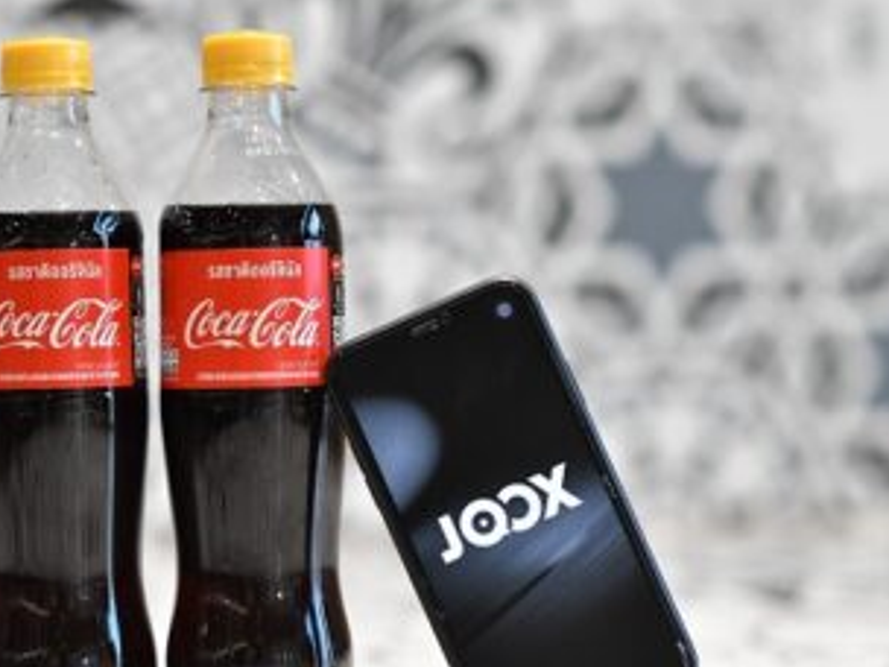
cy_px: 407
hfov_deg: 16.3
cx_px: 330
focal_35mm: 121
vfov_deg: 12.2
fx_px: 3107
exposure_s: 1/250
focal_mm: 85
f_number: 2.5
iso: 1600
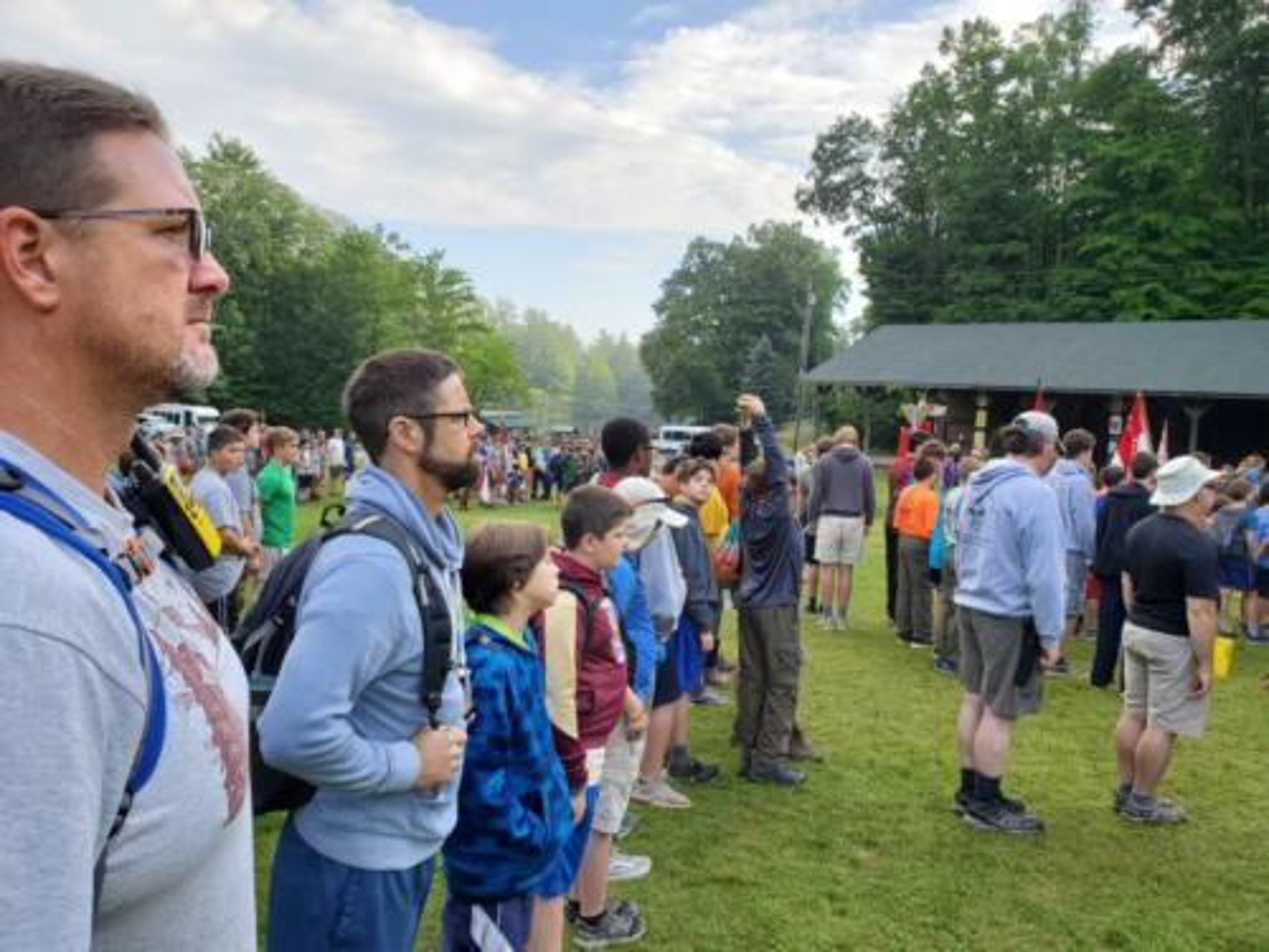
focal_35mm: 26
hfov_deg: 67.3
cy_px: 476
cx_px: 634
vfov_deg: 53.1
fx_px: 953
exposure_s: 1/163
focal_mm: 4.3
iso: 50
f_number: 2.4
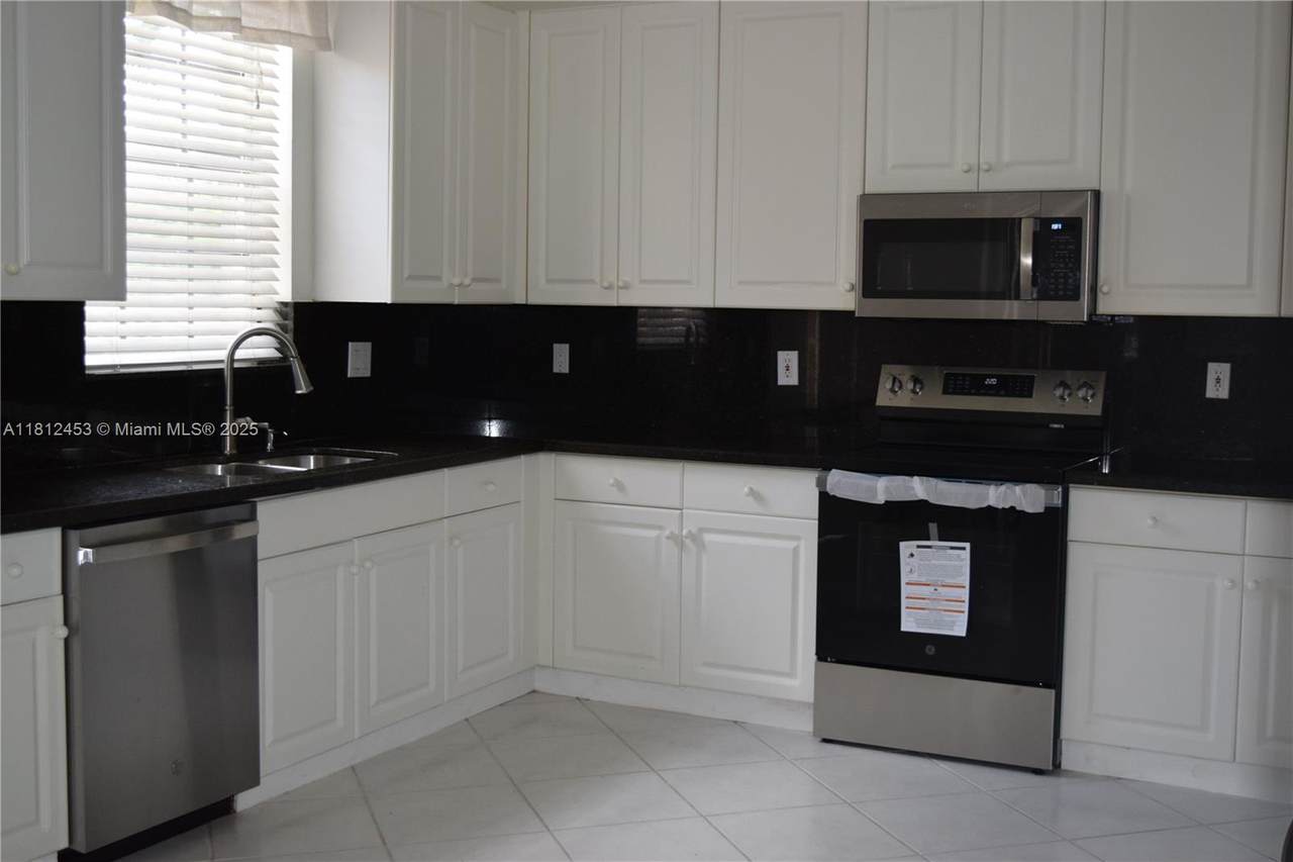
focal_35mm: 44
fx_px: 1562
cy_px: 431
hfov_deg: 45.0
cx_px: 646
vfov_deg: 30.8
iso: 800
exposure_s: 1/100
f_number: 5
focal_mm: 29
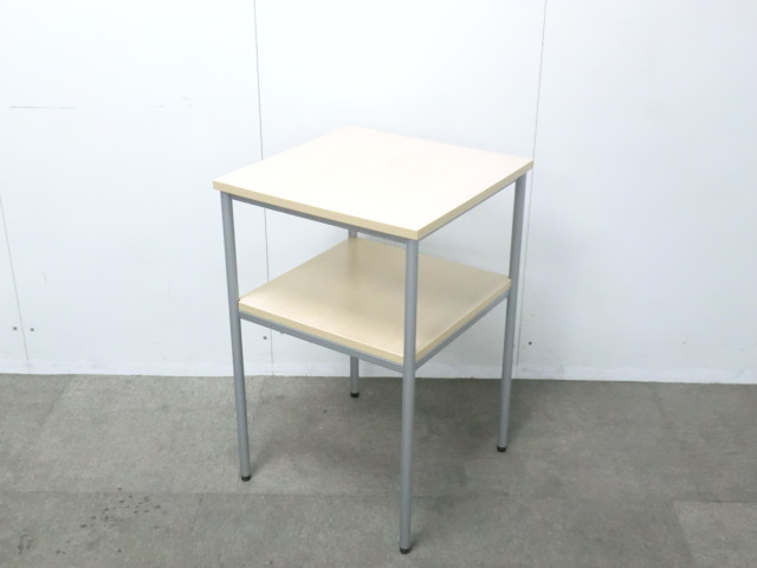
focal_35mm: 45
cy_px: 284
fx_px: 984
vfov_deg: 32.2
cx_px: 378
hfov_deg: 42.1
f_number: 4.3
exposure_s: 1/40
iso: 800
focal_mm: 8.2
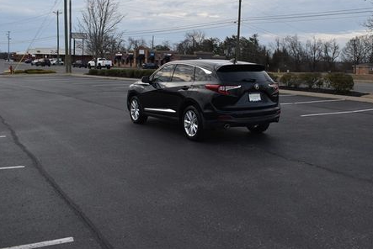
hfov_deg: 49.0
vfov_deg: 34.0
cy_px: 88
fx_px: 404
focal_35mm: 39
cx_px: 237
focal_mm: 18
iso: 250
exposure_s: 1/250
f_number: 5.6
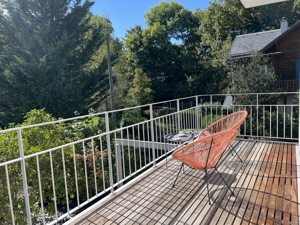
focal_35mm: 26
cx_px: 150
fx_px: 225
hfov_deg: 67.3
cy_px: 112
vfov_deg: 53.1
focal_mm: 5.7
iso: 50
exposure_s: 1/2008
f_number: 1.5
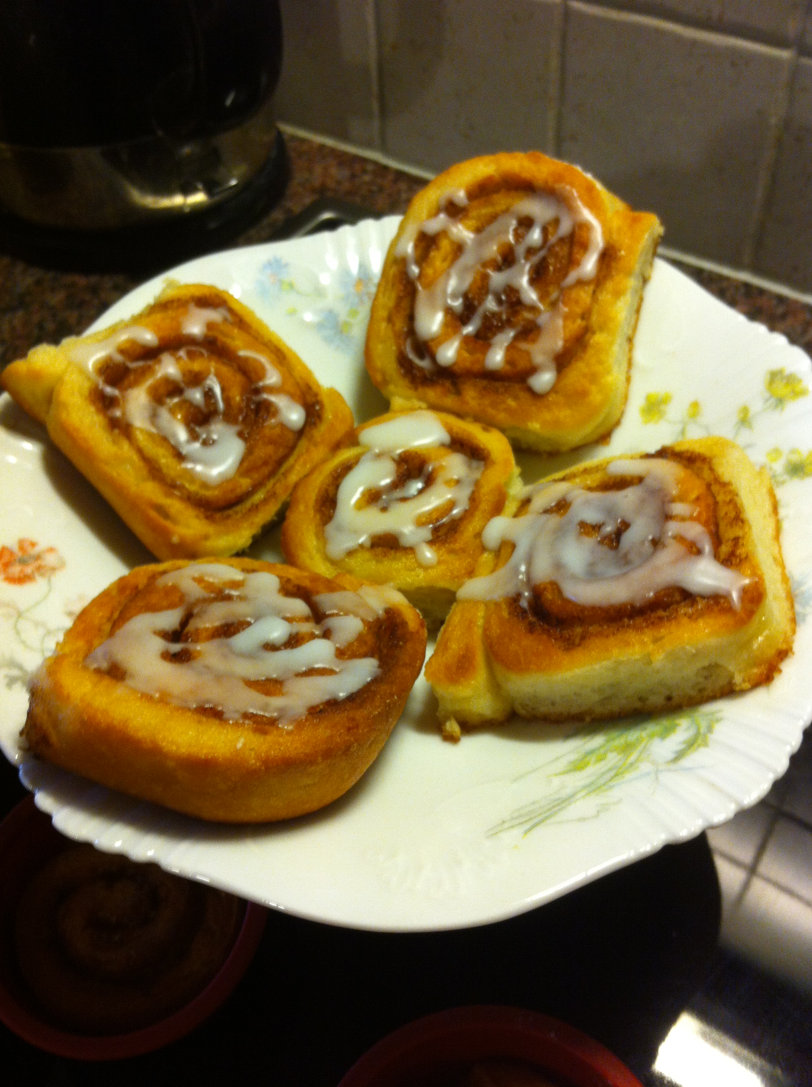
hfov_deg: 40.6
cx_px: 406
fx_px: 1098
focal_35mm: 35
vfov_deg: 52.7
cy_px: 544
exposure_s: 1/15
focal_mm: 3.85
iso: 100
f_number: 2.8
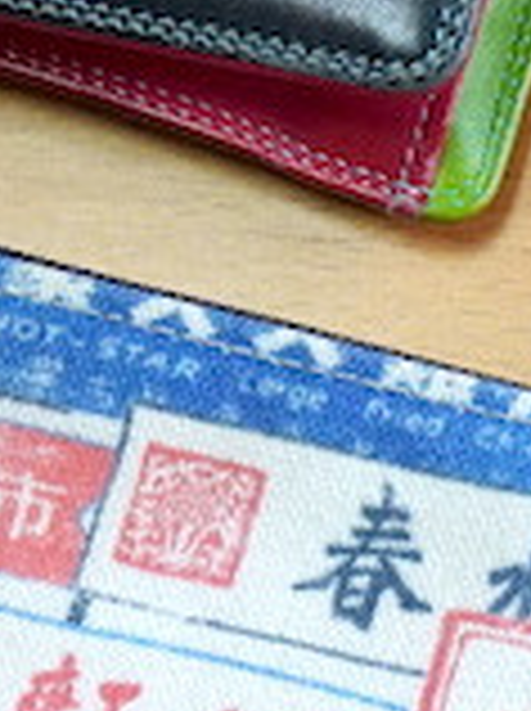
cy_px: 218
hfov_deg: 6.3
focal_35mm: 234
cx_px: 716
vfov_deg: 8.5
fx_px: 4799
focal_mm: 32
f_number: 7.1
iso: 5000
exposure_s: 1/160
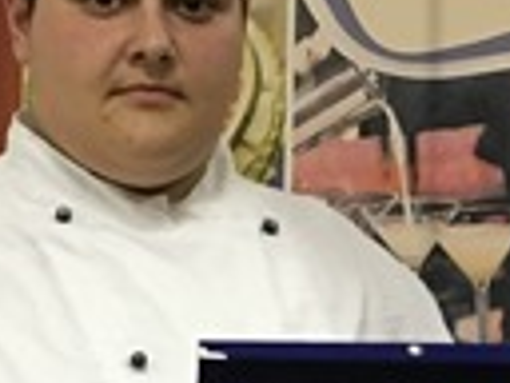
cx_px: 191
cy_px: 447
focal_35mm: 145
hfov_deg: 13.6
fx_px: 2136
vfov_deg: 10.1
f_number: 2.2
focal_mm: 4.15
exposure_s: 1/33
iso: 200
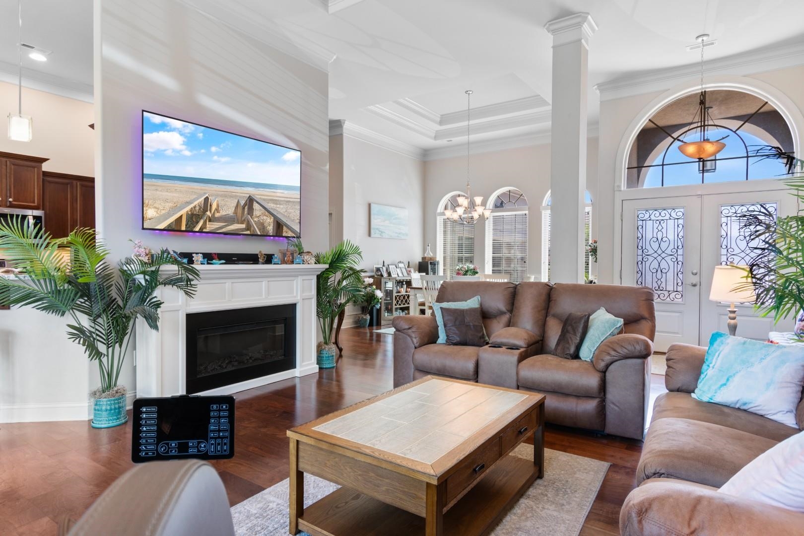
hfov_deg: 81.2
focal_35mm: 21
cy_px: 268
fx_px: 469
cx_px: 402
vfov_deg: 59.5
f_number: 5
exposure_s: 1
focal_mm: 14
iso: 100
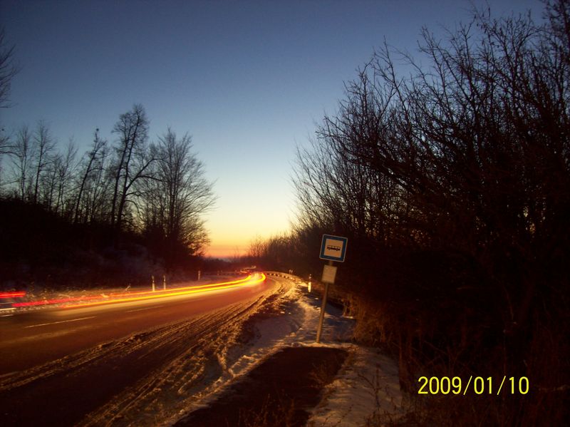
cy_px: 214
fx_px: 592
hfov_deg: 51.4
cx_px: 285
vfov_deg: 39.6
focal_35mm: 36
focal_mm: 6
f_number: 2.7
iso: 80
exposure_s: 2
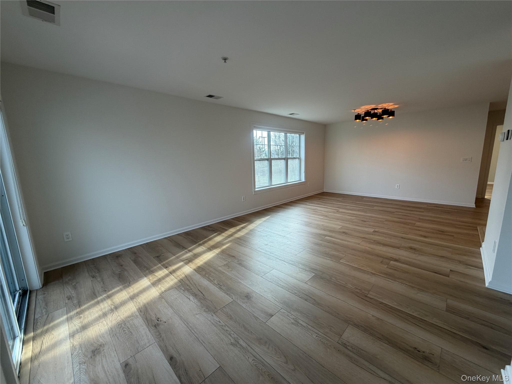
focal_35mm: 14
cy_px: 192
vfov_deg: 85.7
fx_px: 207
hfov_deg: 102.1
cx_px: 256
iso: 80
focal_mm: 2.22
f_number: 2.2
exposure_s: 1/120
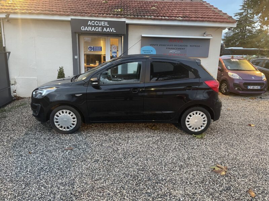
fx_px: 202
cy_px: 100
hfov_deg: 67.3
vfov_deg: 53.1
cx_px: 134
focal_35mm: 26
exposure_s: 1/50
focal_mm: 4.2
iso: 400
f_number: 1.6
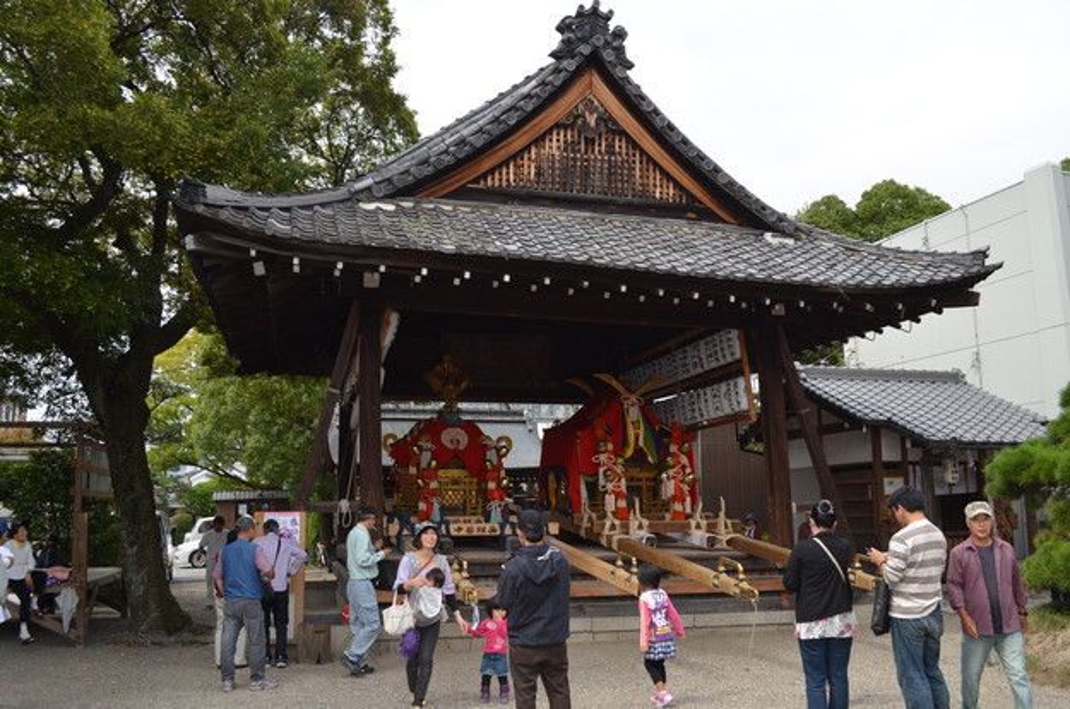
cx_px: 535
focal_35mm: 33
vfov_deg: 39.8
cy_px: 354
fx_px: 979
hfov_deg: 57.3
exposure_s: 1/200
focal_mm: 22
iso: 100
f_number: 6.3
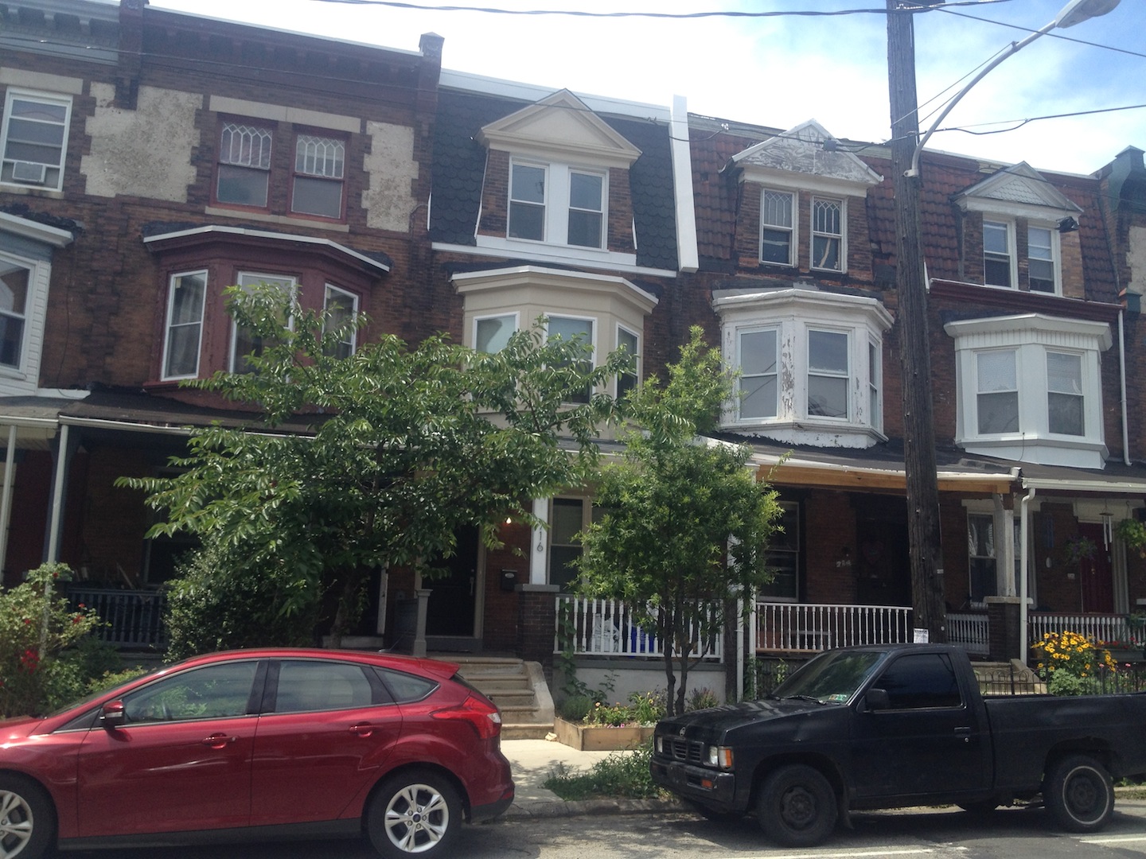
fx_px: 1159
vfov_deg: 40.7
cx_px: 573
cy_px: 430
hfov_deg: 52.6
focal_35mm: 35
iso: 50
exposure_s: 1/920
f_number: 2.4
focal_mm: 4.28
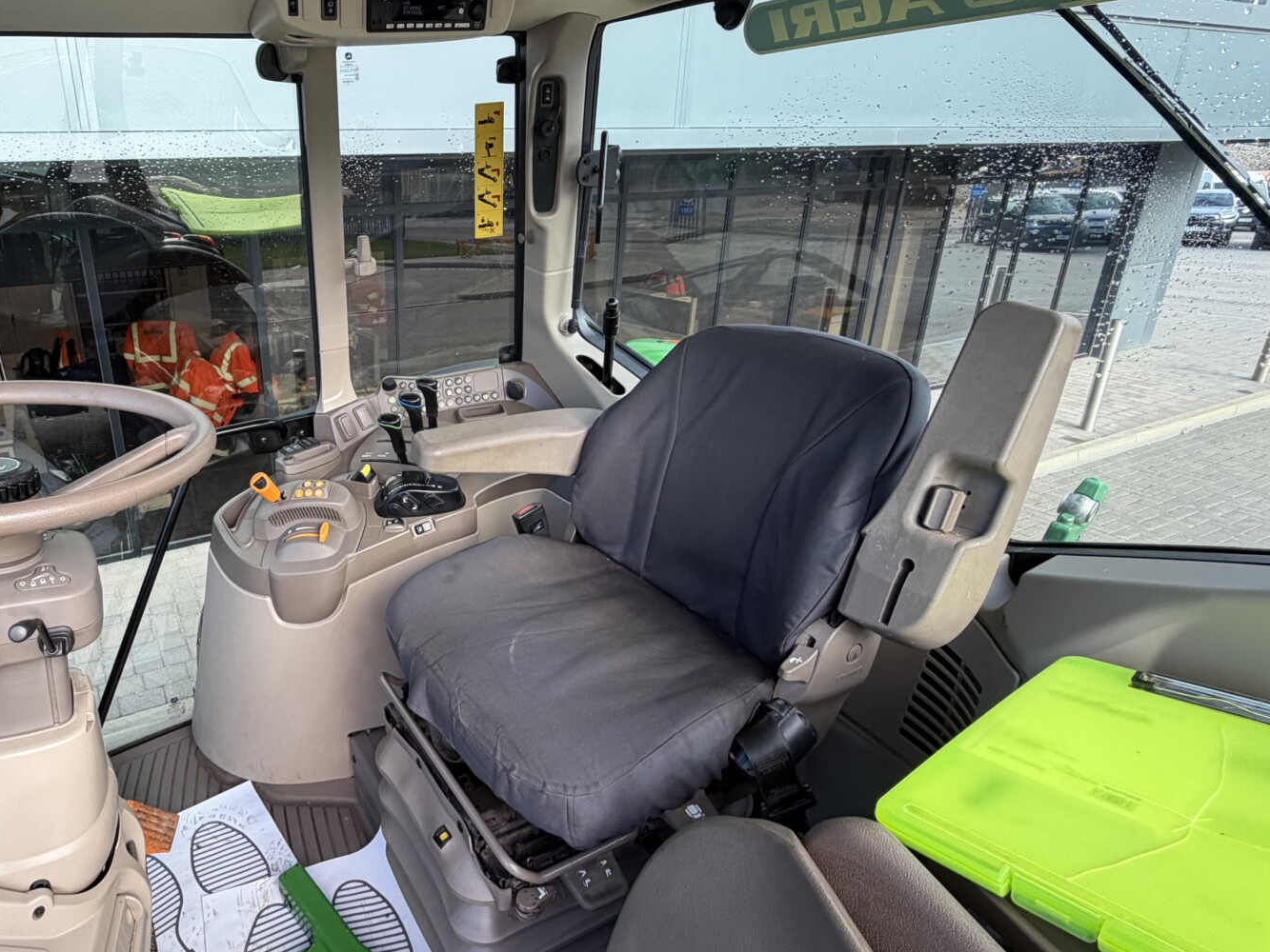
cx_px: 401
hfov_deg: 75.9
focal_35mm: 21
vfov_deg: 63.5
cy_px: 477
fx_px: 771
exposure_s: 1/121
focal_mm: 2.22
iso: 64
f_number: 2.2
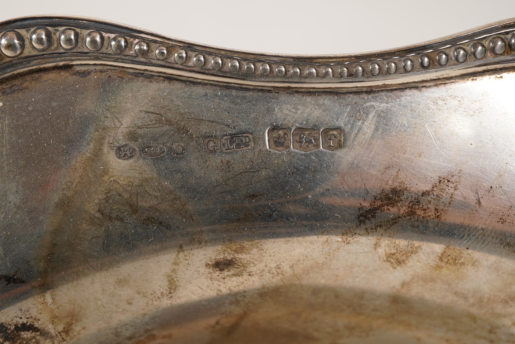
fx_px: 644
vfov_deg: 29.9
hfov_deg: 43.6
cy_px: 172
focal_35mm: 45
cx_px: 258
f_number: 16
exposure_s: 1/125
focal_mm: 30
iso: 400
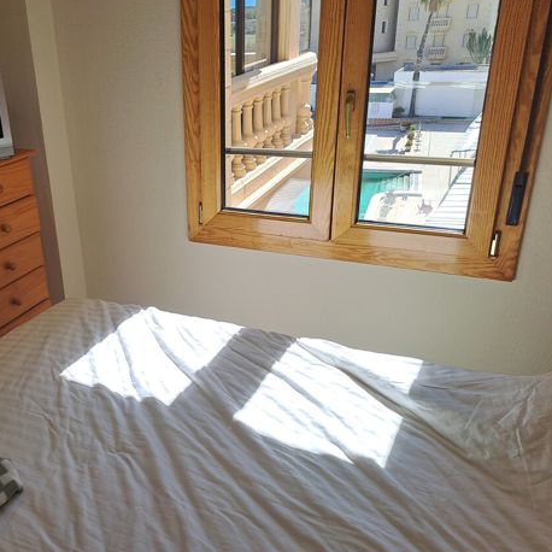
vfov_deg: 48.4
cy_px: 284
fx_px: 613
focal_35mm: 34
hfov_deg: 47.3
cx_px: 166
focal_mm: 4.65
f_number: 1.8
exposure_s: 1/910
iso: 32
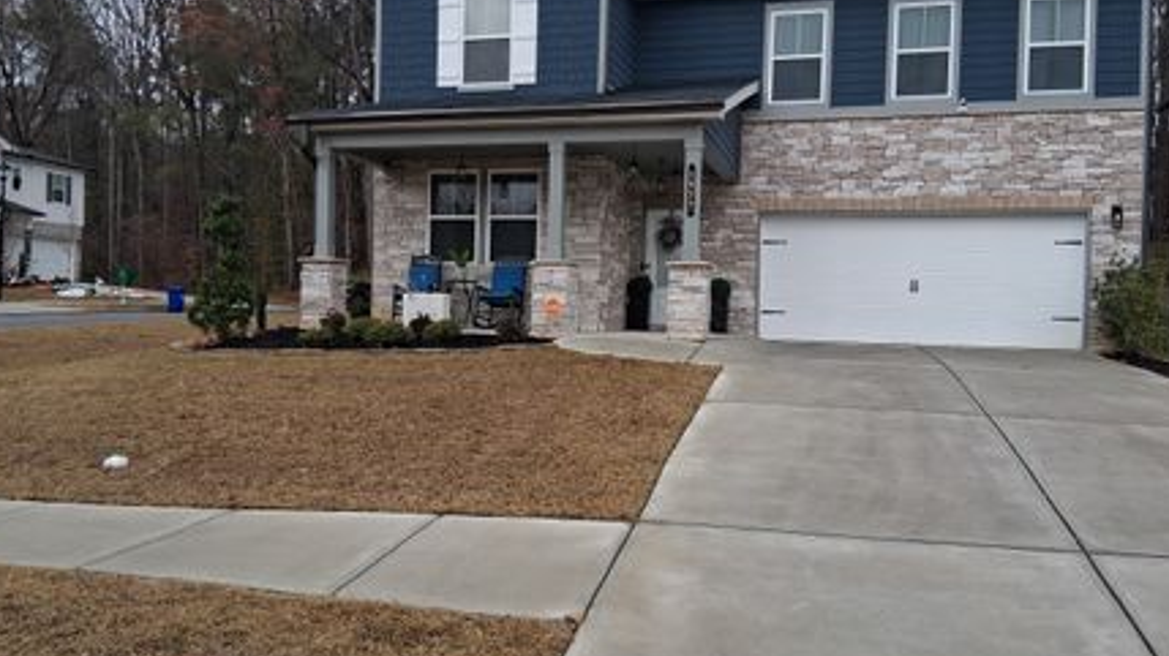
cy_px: 336
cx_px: 559
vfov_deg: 35.6
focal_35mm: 33
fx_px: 1023
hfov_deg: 59.5
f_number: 1.8
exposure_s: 1/170
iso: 25
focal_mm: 3.98
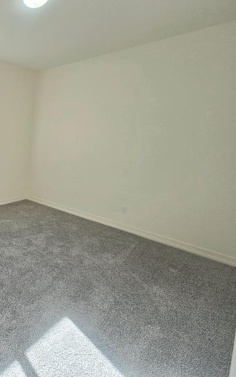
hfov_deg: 46.3
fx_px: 195
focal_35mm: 19
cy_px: 189
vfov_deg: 88.0
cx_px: -23
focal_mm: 2.2
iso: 50
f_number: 2.2
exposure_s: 1/256
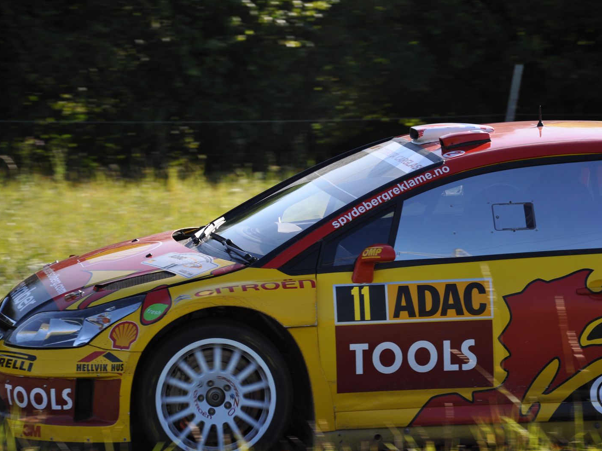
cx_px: 325
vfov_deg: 8.7
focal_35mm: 172
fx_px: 2983
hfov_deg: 11.5
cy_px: 226
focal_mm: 105
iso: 200
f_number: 5.6
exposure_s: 1/500
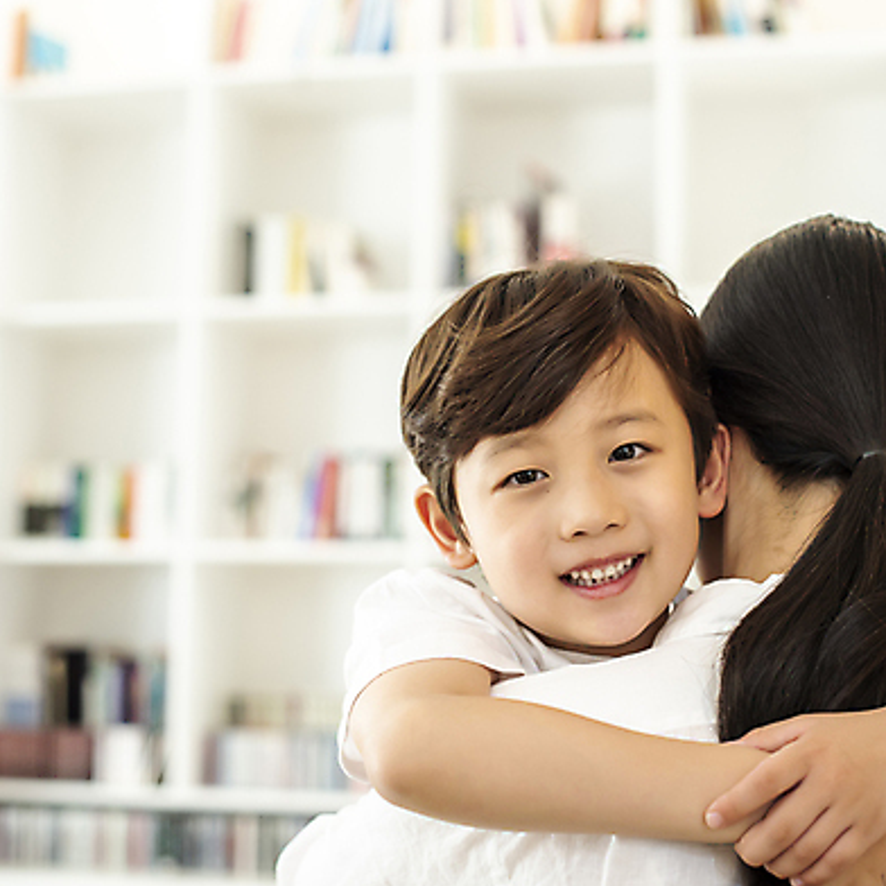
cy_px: 438
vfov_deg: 26.5
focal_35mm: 65
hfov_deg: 26.5
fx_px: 1882
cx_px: 515
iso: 500
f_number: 2.8
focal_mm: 50
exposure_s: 1/125
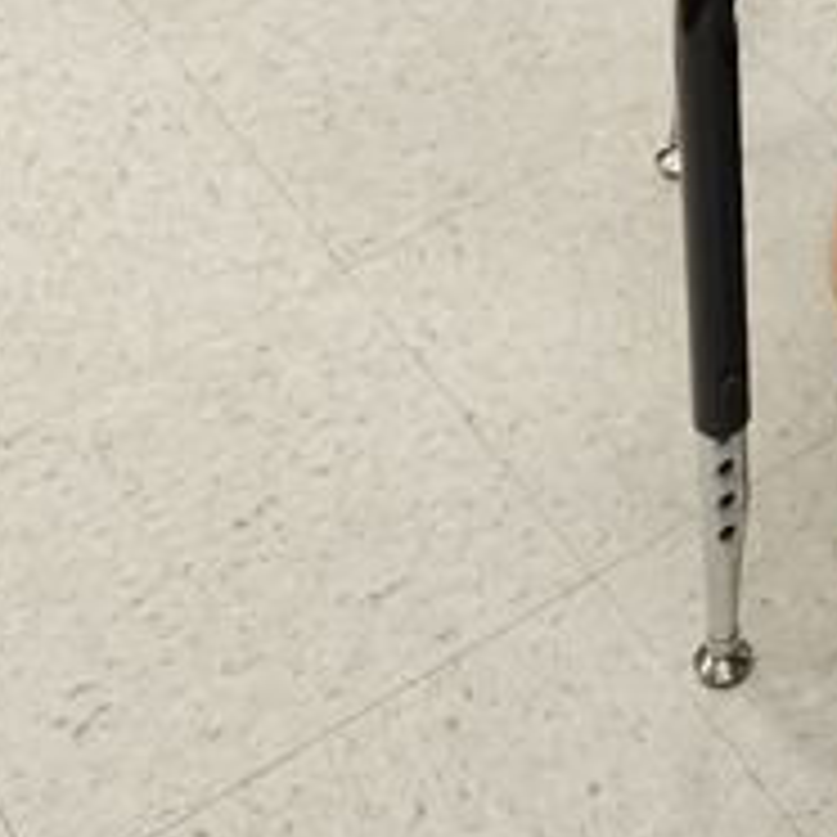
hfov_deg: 14.5
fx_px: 3064
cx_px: 1264
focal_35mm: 112
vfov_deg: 14.4
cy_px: -482
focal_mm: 5.4
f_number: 1.8
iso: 125
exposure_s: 1/70
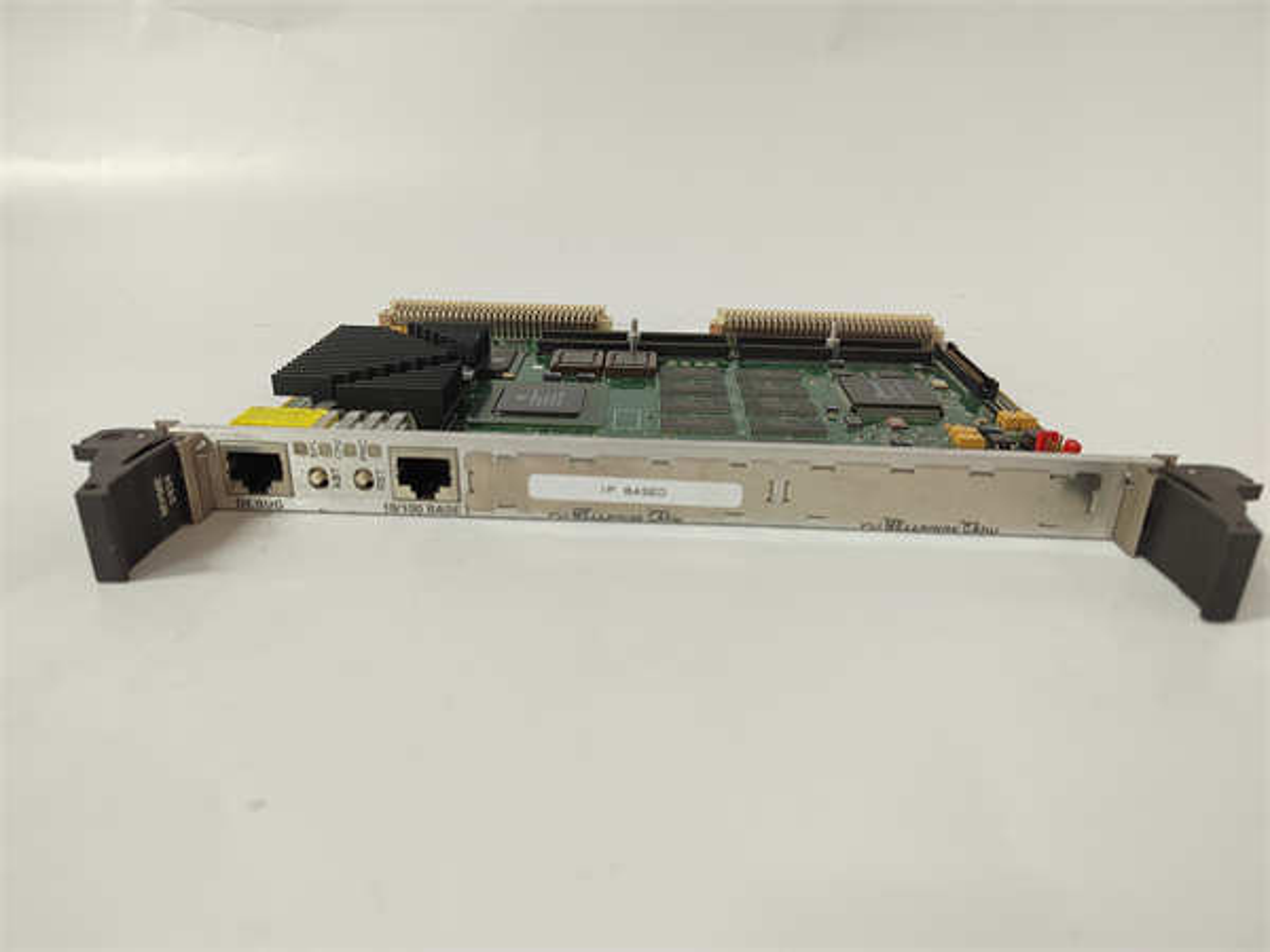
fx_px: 844
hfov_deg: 73.9
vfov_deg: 58.9
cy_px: 476
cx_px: 635
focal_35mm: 23
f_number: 1.9
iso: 1534
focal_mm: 5.52
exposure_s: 1/60
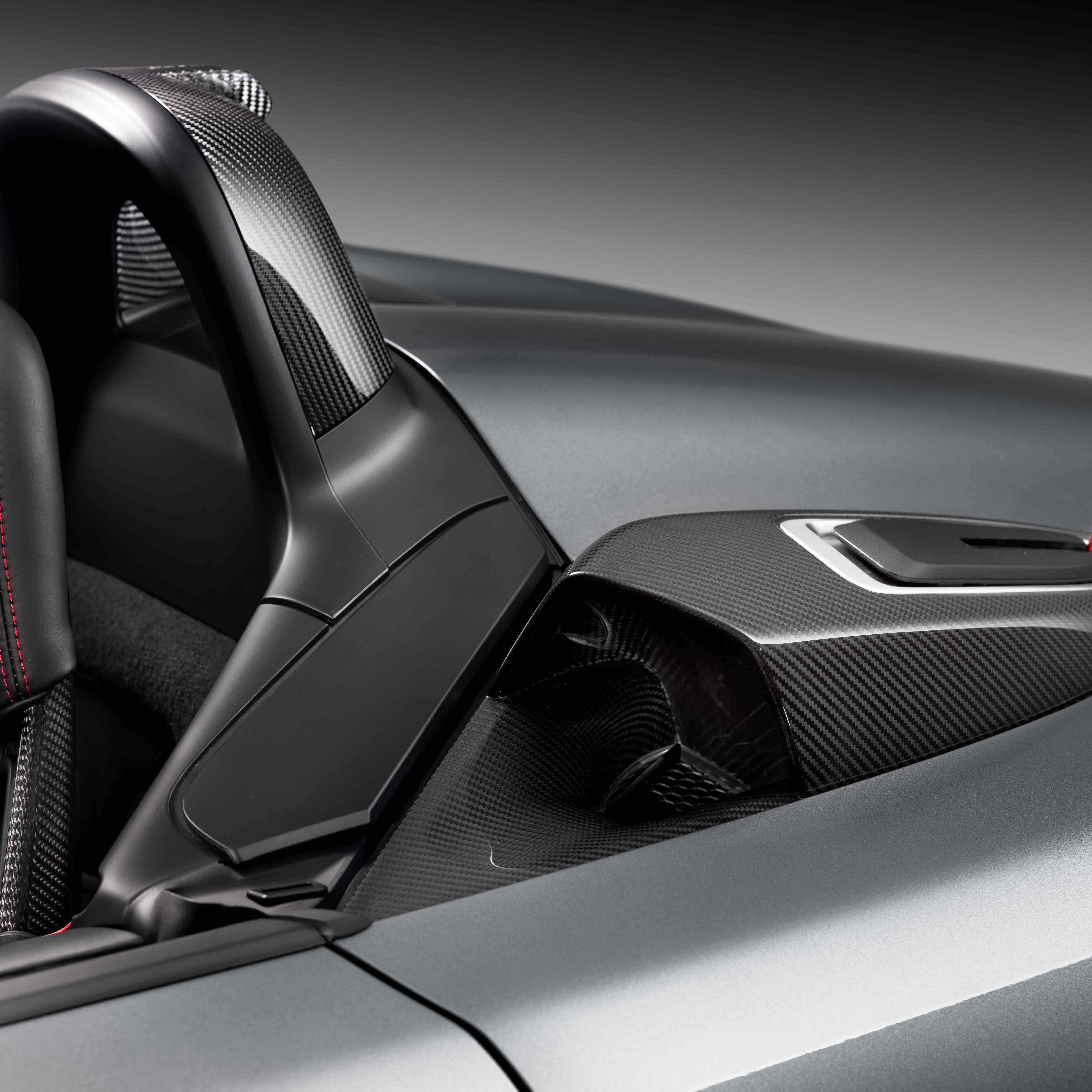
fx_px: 3426
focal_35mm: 96
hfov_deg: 18.1
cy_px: 548
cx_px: 508
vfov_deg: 18.1
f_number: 6
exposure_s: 3.2
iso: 100
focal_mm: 75
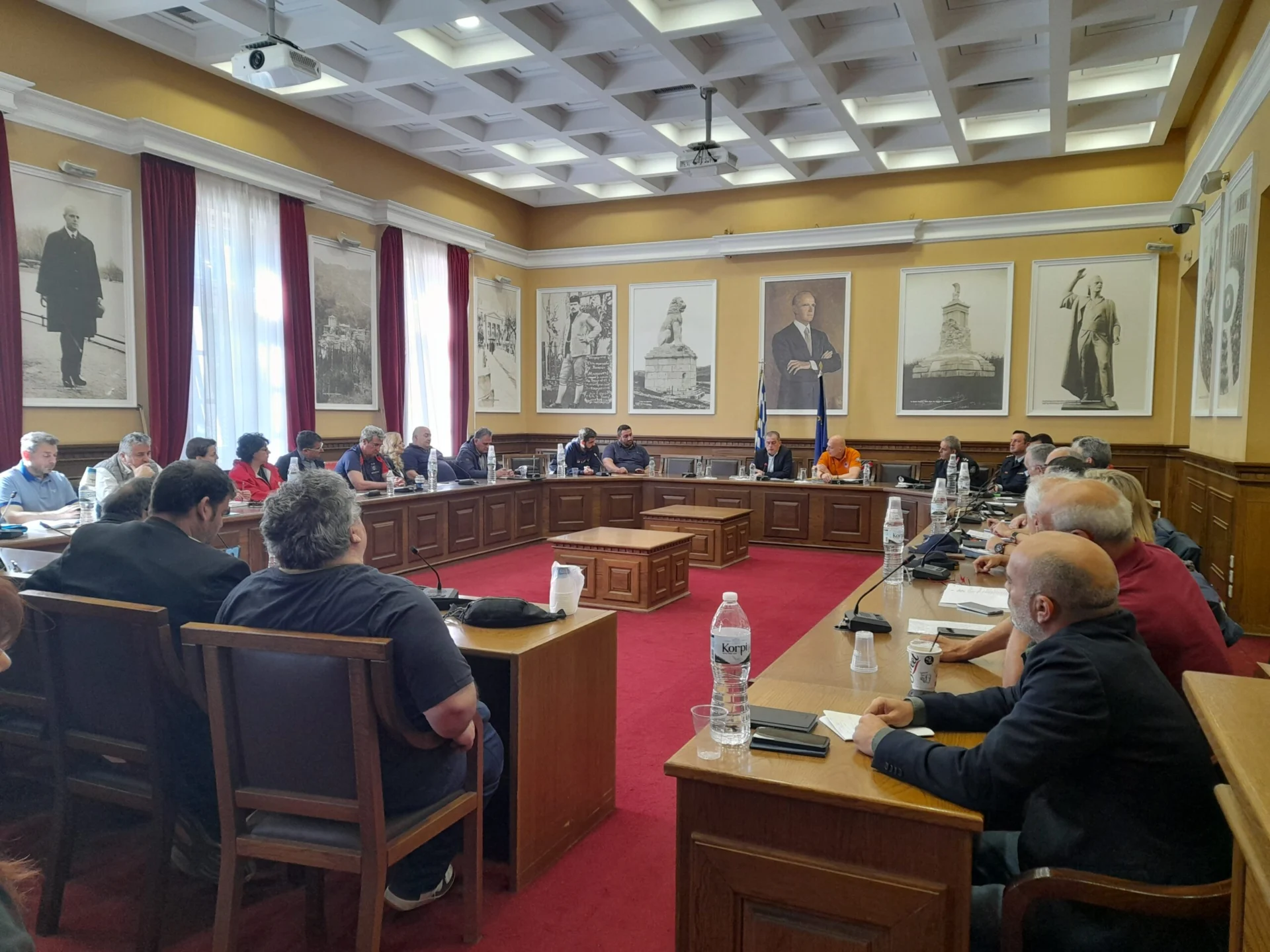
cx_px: 635
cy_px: 476
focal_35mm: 25
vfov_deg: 54.9
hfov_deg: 69.4
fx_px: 917
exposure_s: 1/50
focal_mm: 4.6
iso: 125
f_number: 2
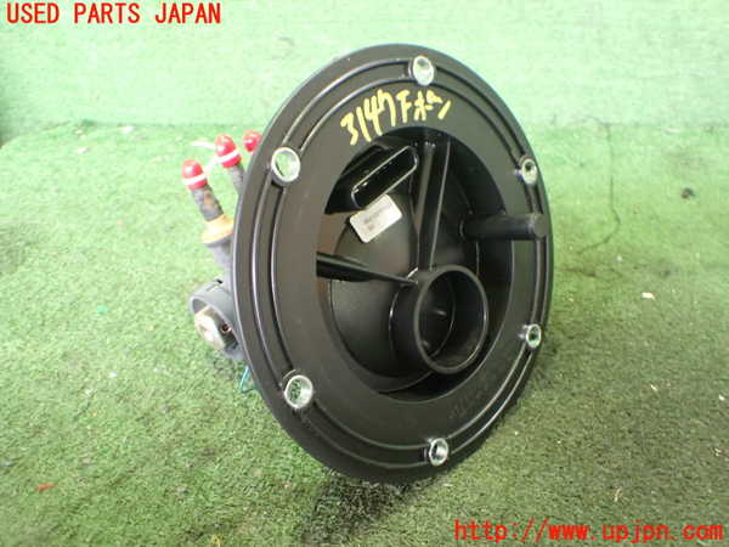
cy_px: 274
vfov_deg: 46.8
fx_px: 632
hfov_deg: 60.0
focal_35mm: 30
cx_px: 364
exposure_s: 1/30
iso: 1000
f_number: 2.3
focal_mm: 5.4
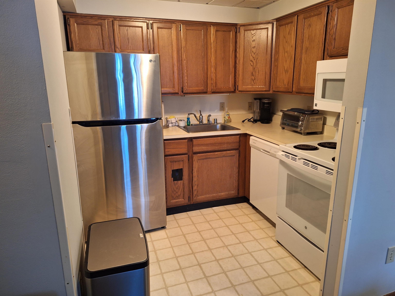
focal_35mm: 23
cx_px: 198
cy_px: 148
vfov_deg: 58.9
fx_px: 262
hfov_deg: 73.9
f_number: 1.8
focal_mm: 5.54
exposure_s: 1/24
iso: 320
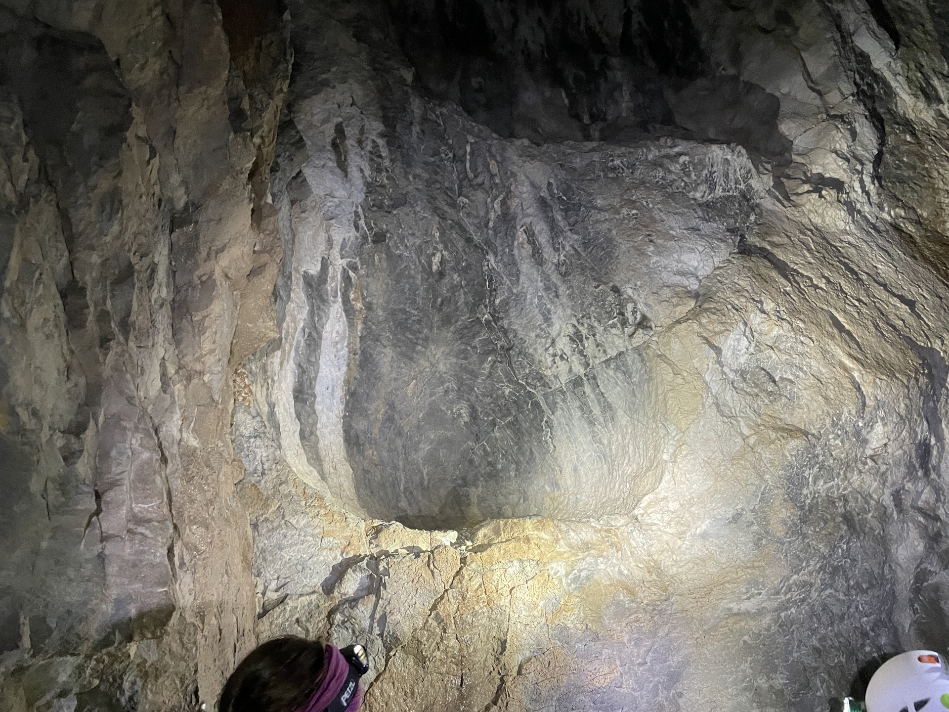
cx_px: 474
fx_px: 713
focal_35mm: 26
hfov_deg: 67.3
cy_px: 356
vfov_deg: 53.1
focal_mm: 4.2
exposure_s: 1/54
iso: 500
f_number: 1.6
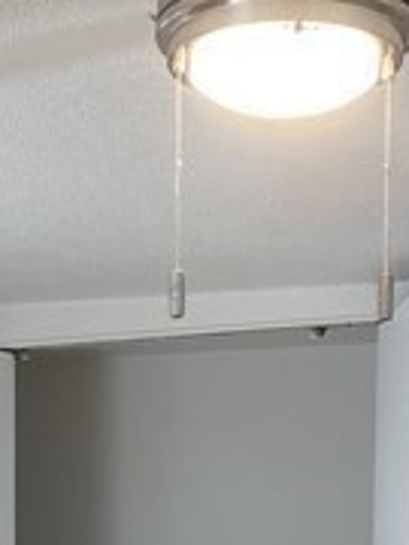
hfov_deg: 13.2
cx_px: 0
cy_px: 926
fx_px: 1749
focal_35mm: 111
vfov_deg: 15.6
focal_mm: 4.25
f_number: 1.8
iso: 80
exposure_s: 1/120
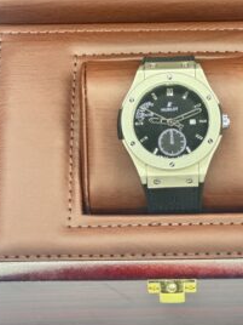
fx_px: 1076
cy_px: 196
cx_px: 163
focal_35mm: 115
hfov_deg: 12.9
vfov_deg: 17.1
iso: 200
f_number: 2.8
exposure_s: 1/40
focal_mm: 9
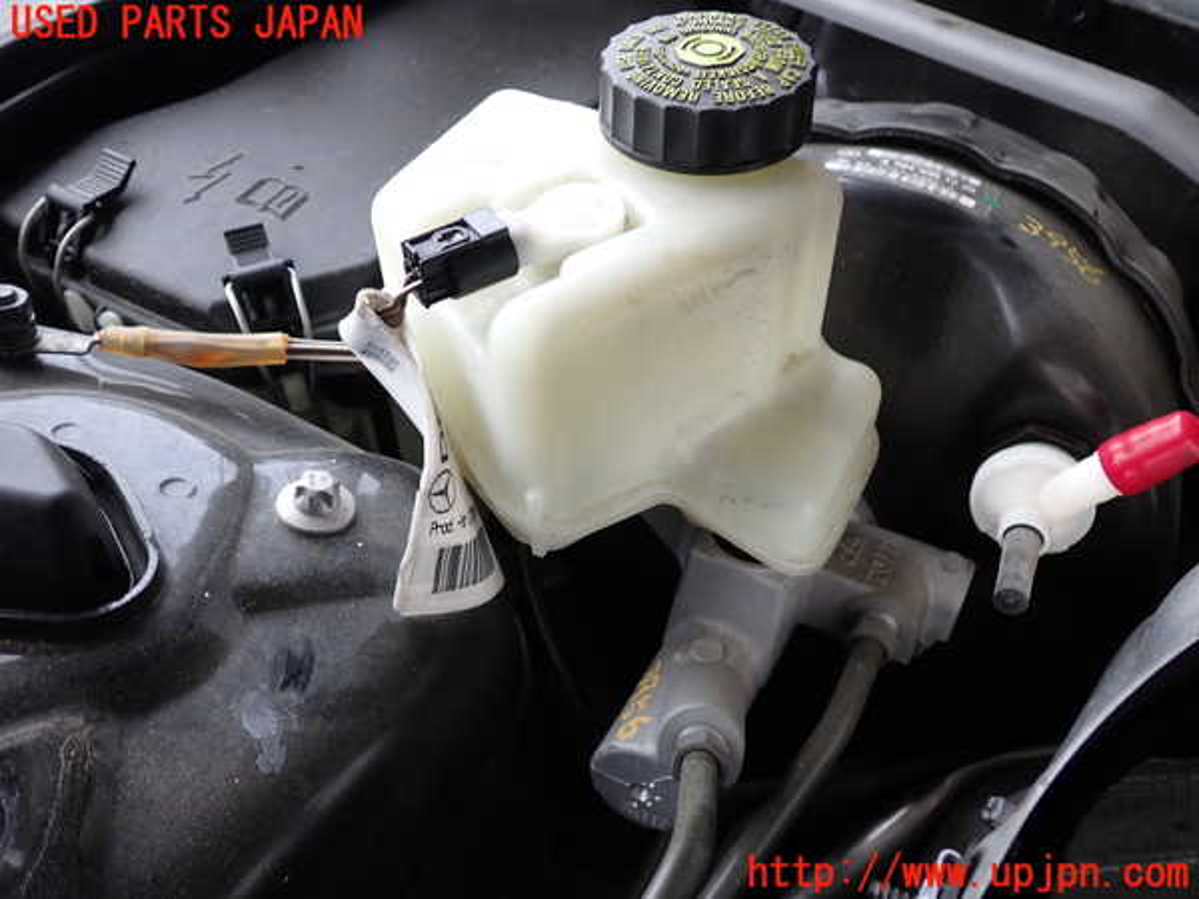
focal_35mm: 30
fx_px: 1039
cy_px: 450
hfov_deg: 60.0
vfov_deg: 46.8
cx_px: 600
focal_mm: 5.4
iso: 100
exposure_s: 1/100
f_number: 2.3
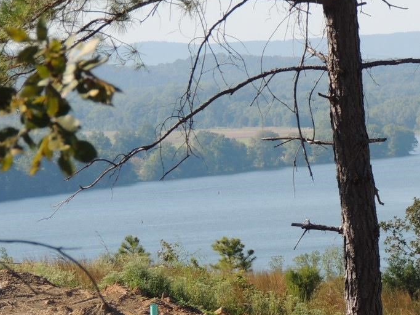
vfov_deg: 2.8
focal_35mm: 527
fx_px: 6393
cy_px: 166
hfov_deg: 3.8
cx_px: 443
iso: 100
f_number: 4.6
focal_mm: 40.1
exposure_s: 1/400
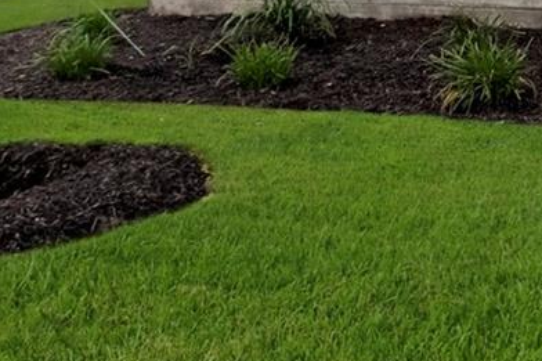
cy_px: -436
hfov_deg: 19.0
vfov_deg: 12.3
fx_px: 1415
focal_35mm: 94
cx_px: 817
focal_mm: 12
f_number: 8
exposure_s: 1/2500
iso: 400
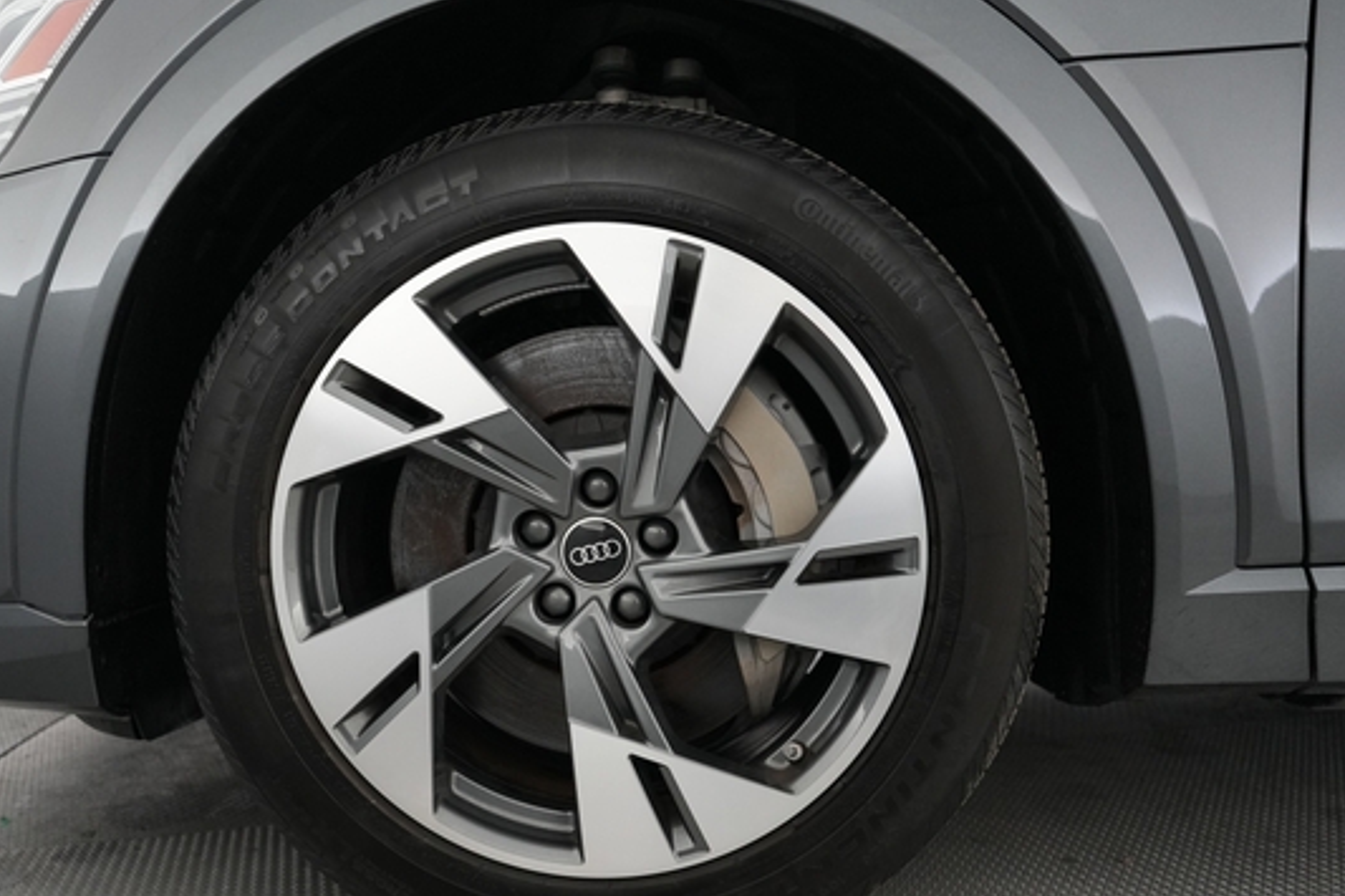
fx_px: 1120
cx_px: 603
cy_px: 522
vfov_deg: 43.4
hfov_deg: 61.8
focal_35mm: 30
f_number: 2.8
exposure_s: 1/160
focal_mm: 25
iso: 4000
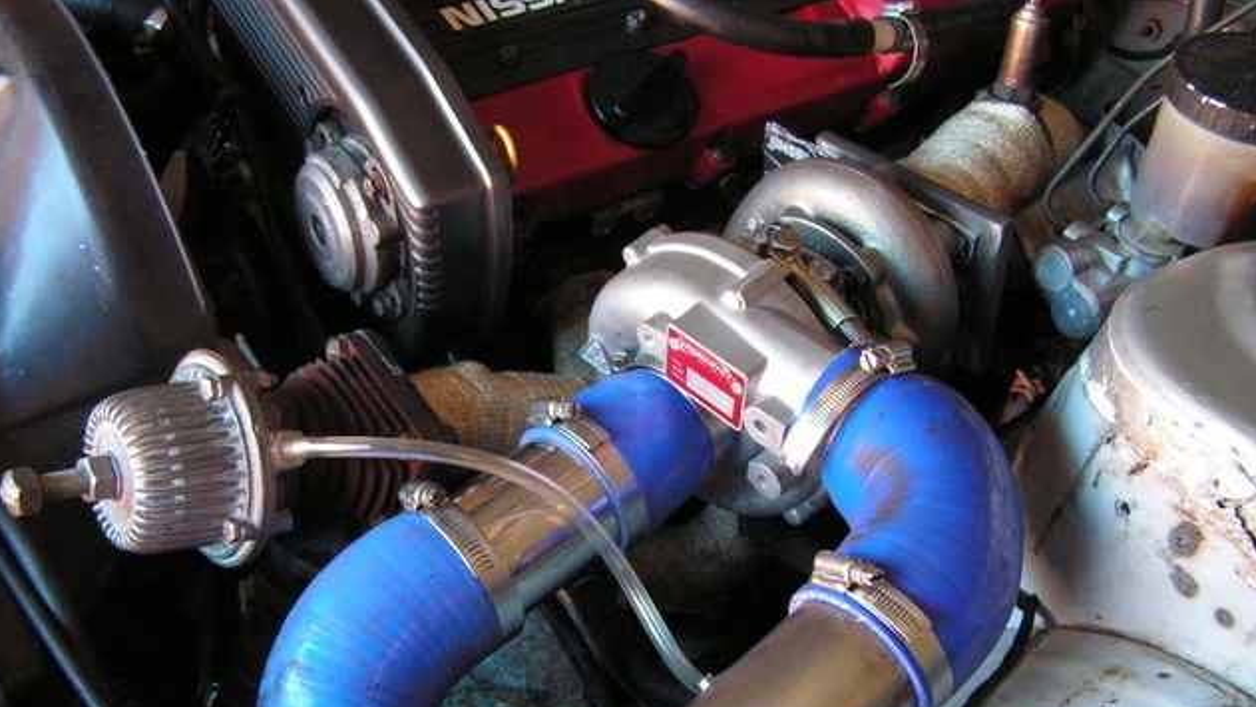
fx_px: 1399
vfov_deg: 28.2
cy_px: 444
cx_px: 621
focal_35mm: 42
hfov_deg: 48.4
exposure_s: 1/30
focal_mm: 6.3
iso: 200
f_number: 2.8
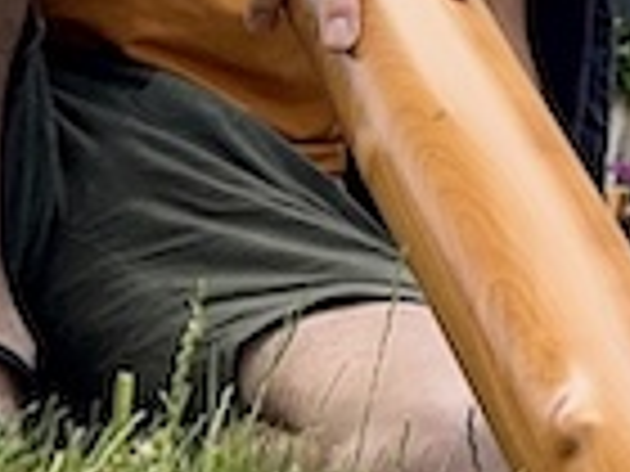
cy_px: -454
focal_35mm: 171
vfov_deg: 8.3
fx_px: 3112
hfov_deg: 10.1
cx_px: 1485
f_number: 1.78
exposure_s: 1/1678
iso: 80
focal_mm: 6.76
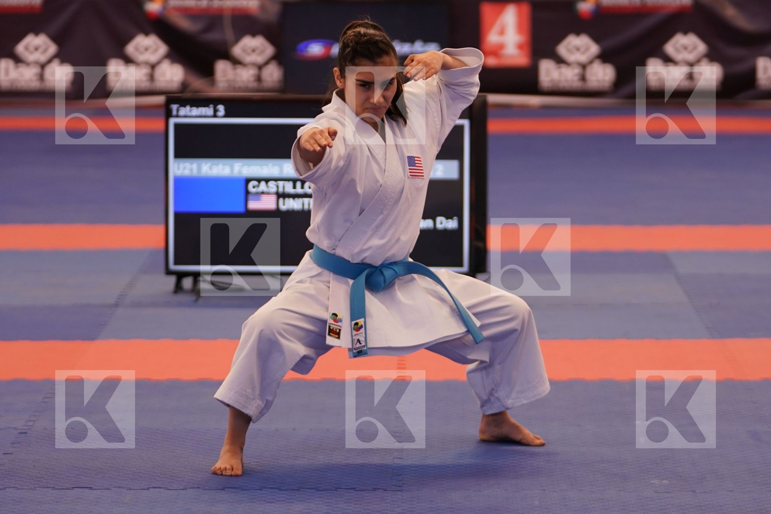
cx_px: 386
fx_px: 3619
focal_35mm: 169
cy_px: 257
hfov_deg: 12.2
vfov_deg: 8.1
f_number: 2.8
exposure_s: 1/500
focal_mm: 113
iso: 800
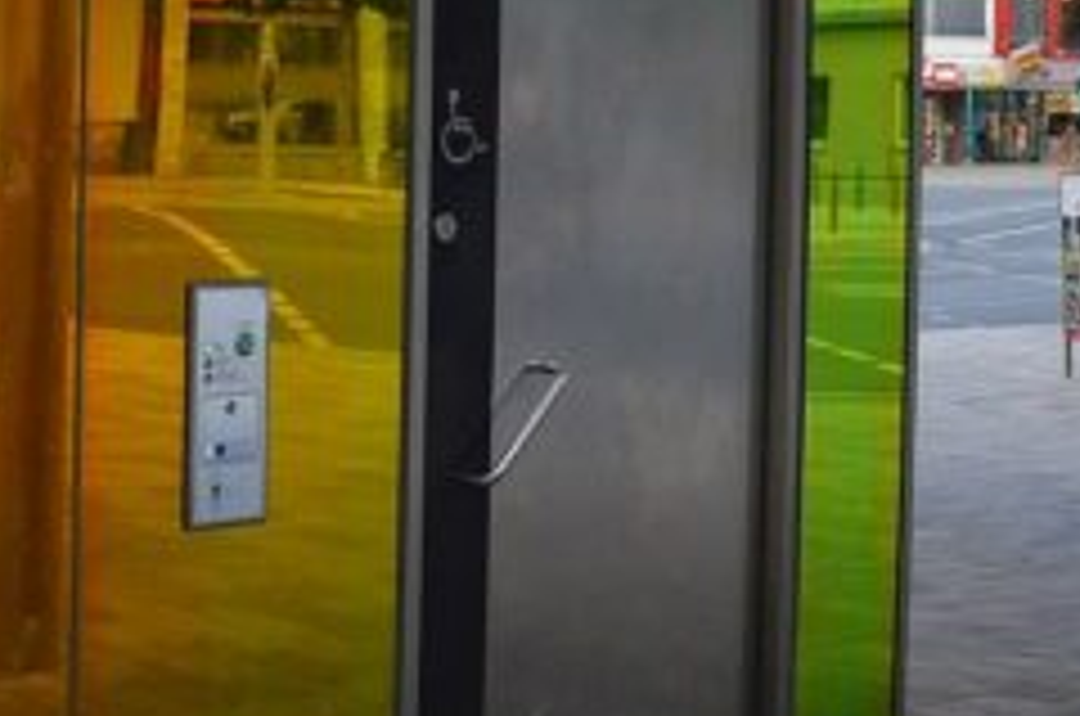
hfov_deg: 13.4
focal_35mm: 152
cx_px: 176
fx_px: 4564
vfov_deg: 8.9
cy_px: 88
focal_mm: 35
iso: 900
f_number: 4.5
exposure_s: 1/500
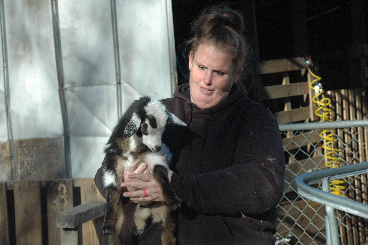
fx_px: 1455
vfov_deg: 9.6
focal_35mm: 142
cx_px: 184
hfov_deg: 14.4
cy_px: 122
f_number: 9
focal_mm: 95
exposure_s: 1/1250
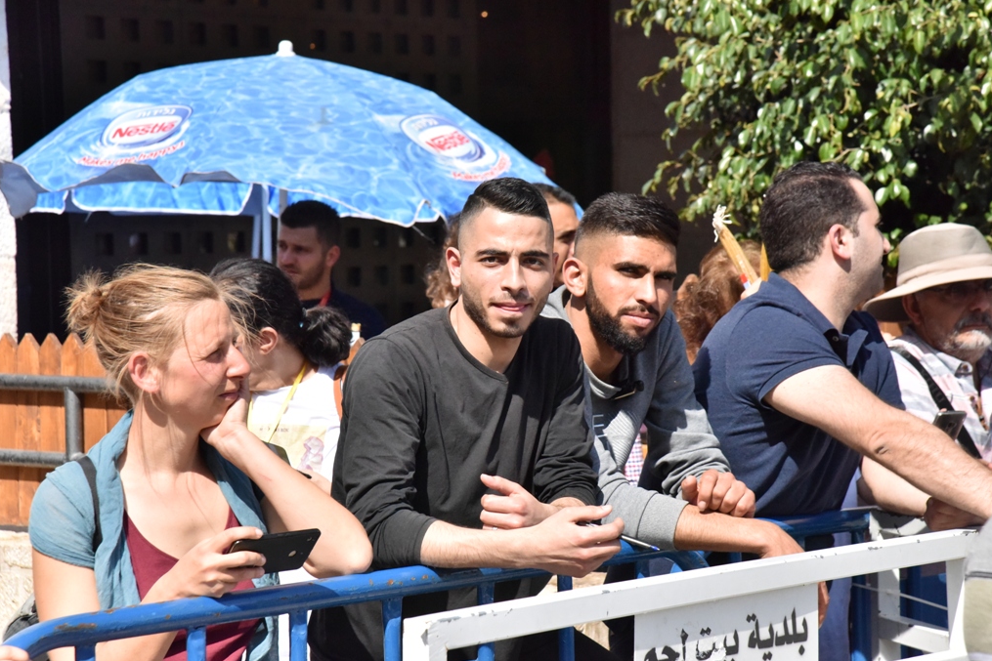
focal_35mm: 113
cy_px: 331
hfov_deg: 18.1
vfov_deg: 12.1
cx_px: 496
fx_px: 3114
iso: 5000
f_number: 10
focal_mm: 112
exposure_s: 1/8000
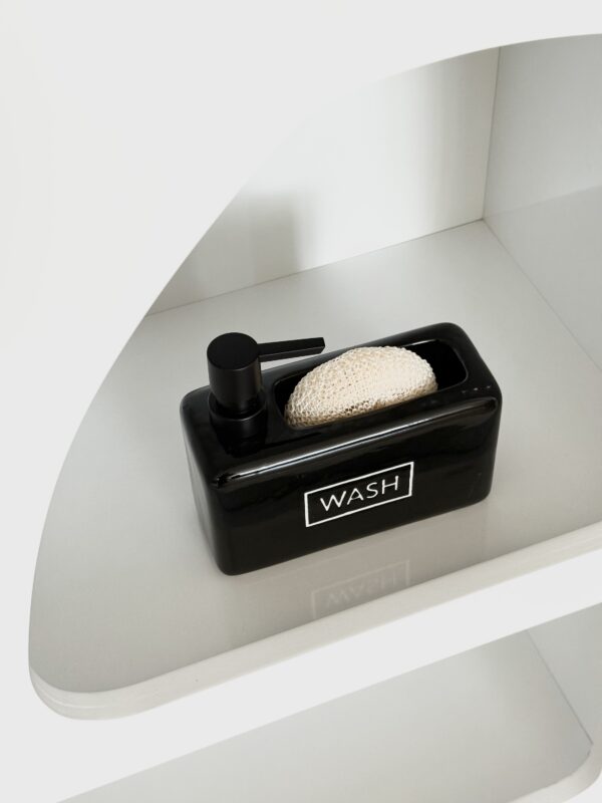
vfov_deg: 39.7
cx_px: 301
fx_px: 1113
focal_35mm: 48
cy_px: 402
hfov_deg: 30.3
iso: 100
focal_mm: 6.76
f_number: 1.78
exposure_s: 1/80
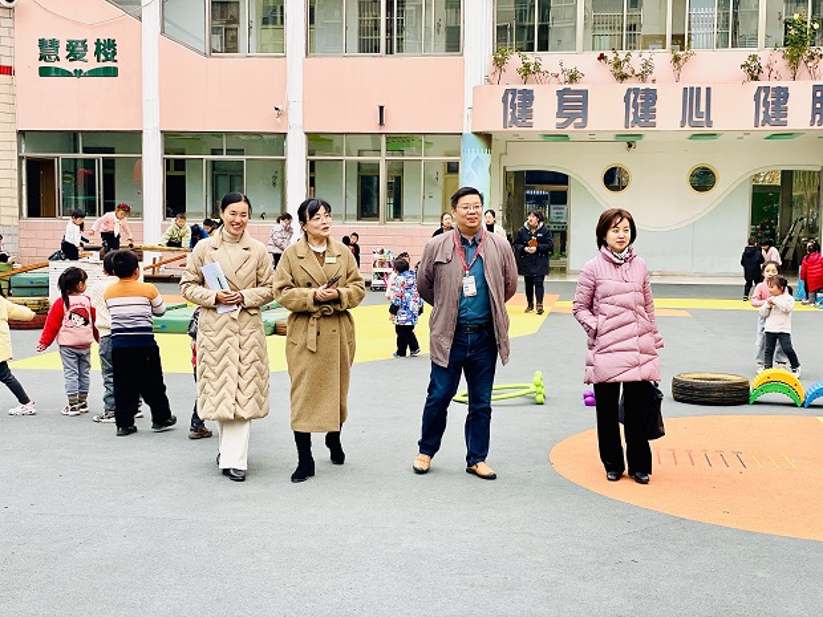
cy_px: 308
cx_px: 412
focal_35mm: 52
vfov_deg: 28.0
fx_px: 1236
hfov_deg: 36.8
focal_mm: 6
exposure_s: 1/122
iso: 32
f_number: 2
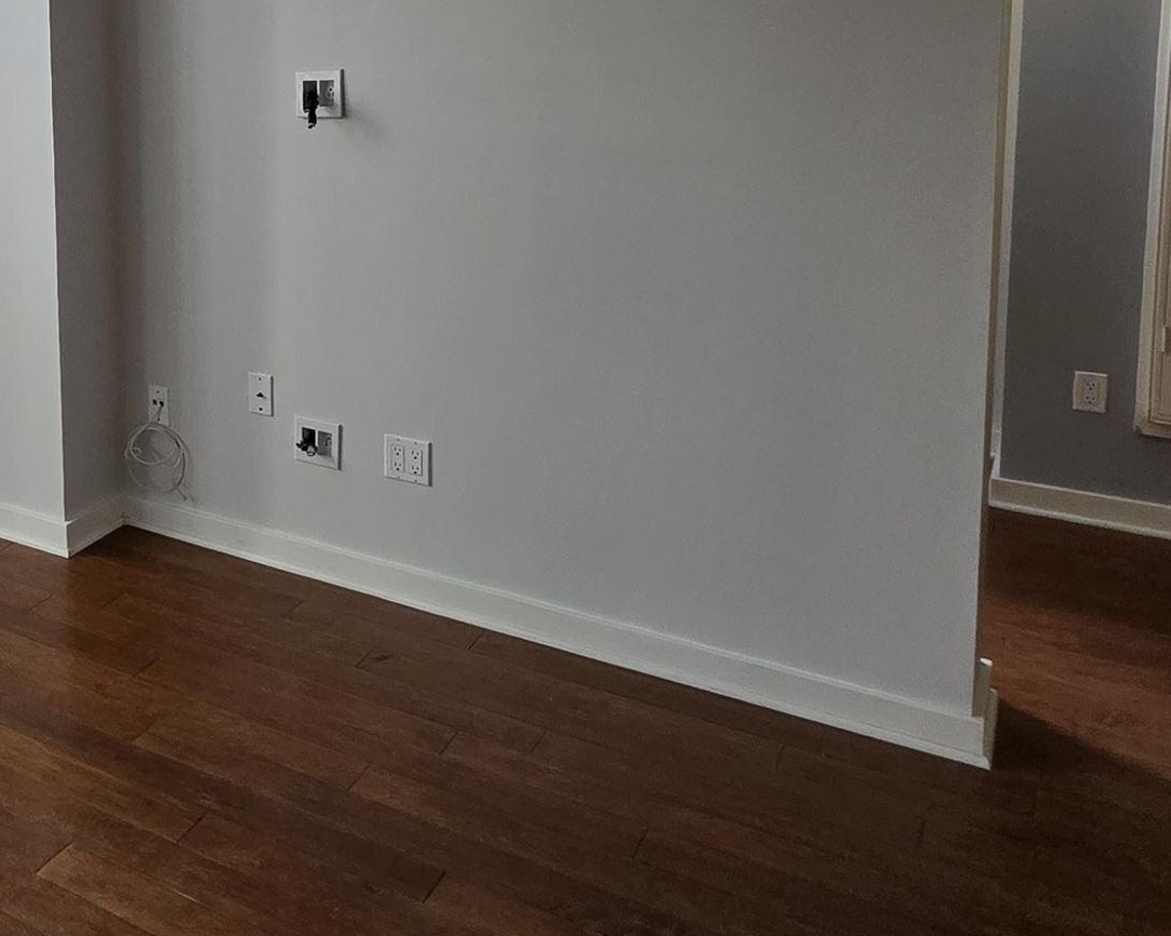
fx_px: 1247
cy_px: 139
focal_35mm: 36
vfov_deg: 39.0
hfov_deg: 41.4
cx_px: -79
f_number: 1.9
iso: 250
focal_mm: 2.2
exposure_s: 1/359
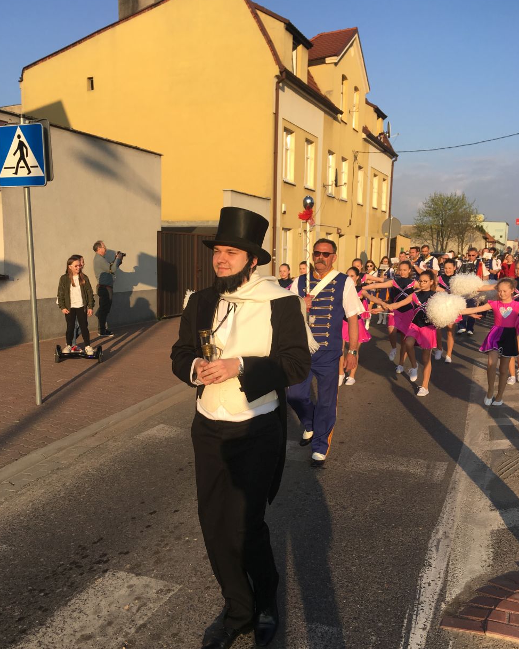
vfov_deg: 57.2
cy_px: 331
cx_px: 260
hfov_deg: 47.1
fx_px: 595
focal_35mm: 31
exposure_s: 1/905
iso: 25
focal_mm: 4.15
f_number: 2.2
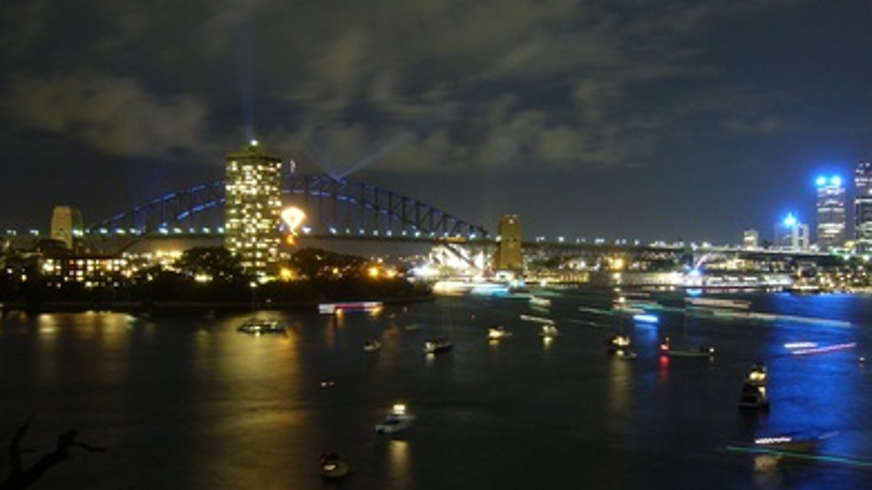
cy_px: 262
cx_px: 487
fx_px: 994
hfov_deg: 47.3
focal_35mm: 43
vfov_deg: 27.7
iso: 80
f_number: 2.8
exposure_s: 15
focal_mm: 5.8
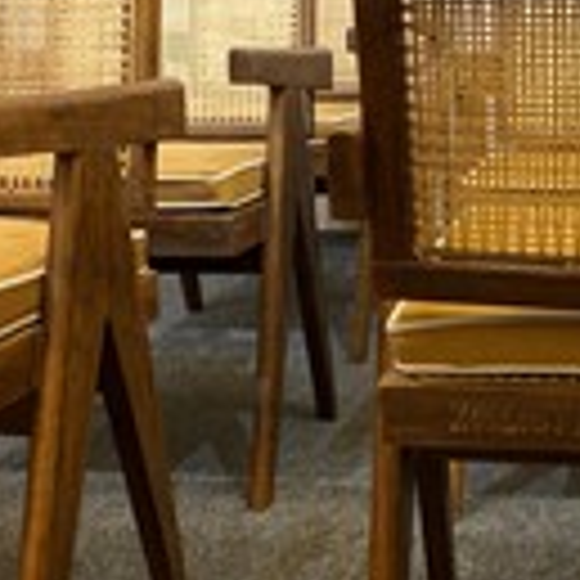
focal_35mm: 71
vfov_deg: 24.3
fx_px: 1346
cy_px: 279
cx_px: 477
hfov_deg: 23.9
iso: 250
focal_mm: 4.25
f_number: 1.8
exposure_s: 1/50
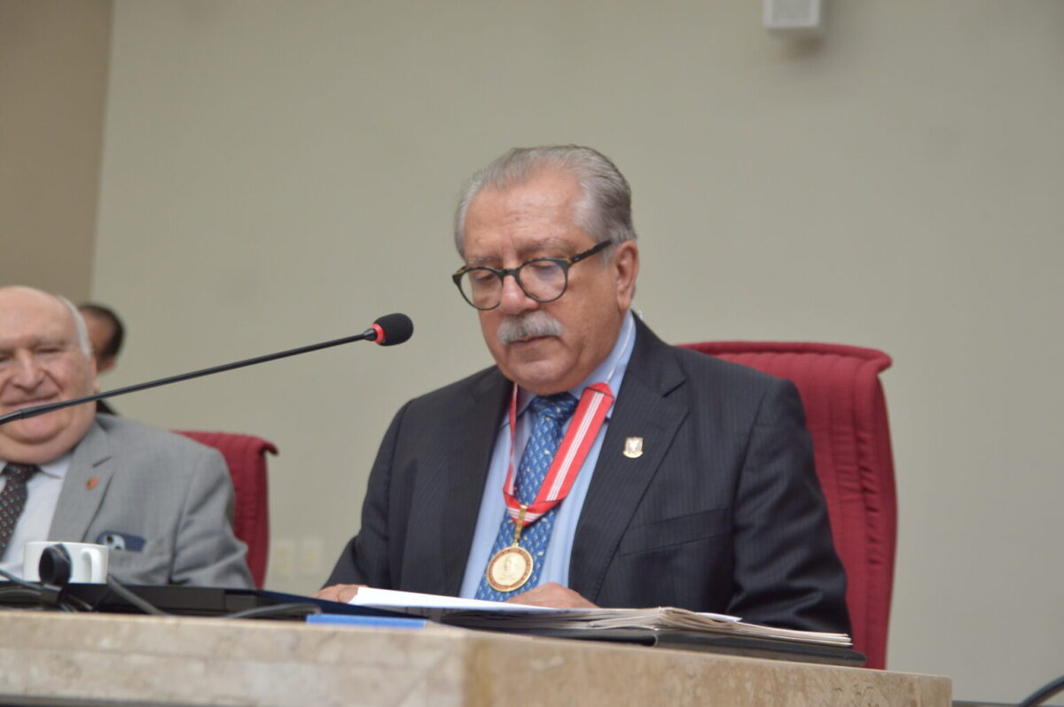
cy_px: 354
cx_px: 532
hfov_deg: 27.0
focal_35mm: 75
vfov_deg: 18.2
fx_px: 2215
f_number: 3.5
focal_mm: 50
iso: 800
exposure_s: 1/160
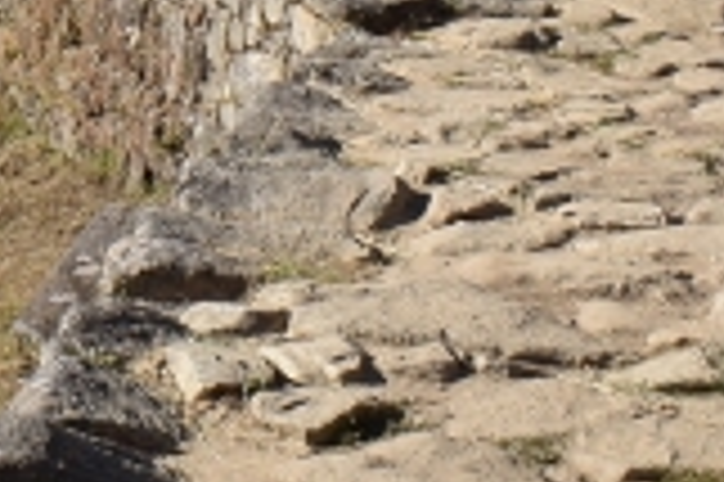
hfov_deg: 11.6
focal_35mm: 172
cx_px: -283
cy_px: -511
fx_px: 3456
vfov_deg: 7.6
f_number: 11
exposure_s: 1/125
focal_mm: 18
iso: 100
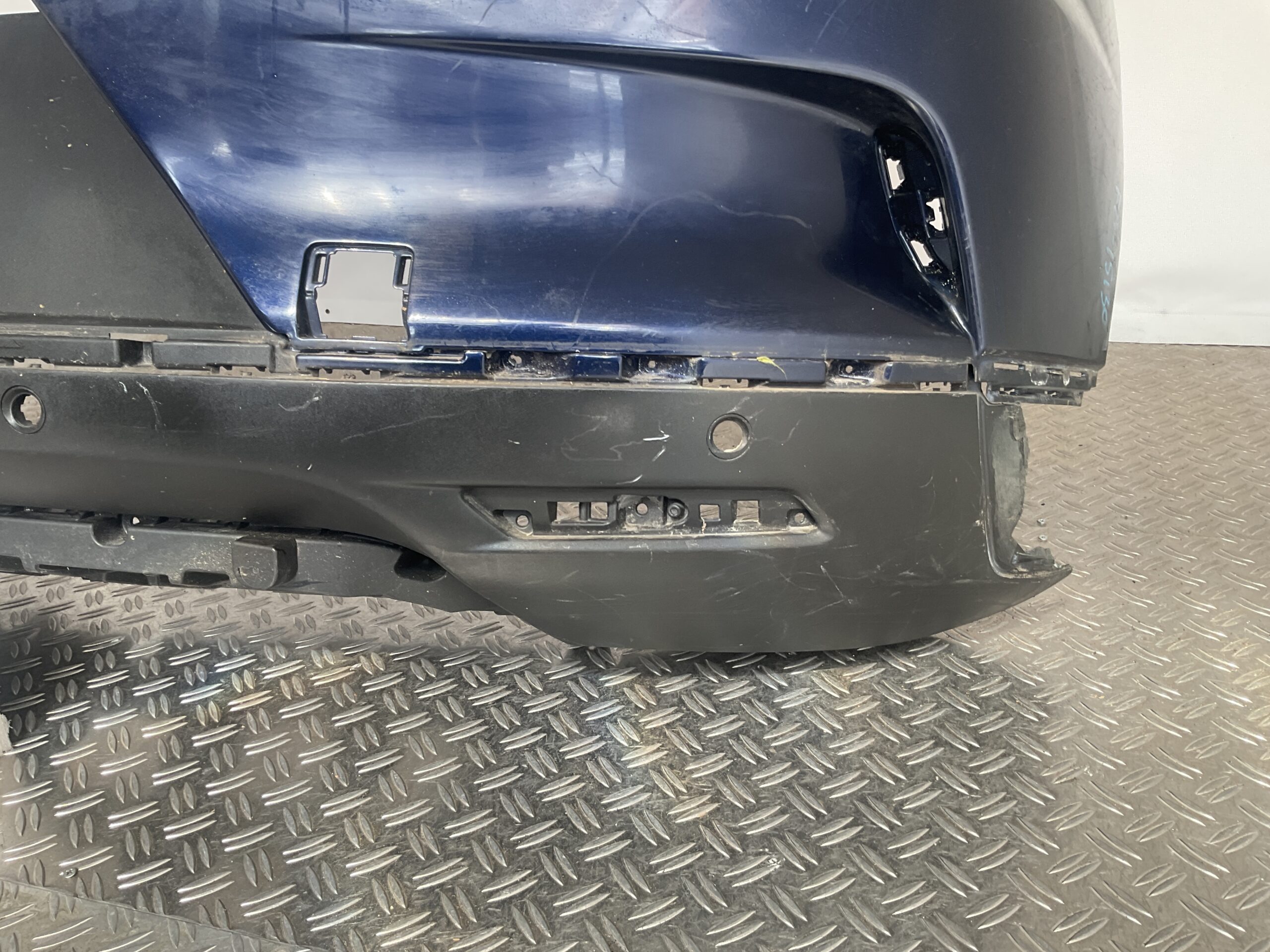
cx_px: 635
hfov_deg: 61.7
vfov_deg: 48.2
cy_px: 476
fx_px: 1064
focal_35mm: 29
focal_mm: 3
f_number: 1.8
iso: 25
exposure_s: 1/120
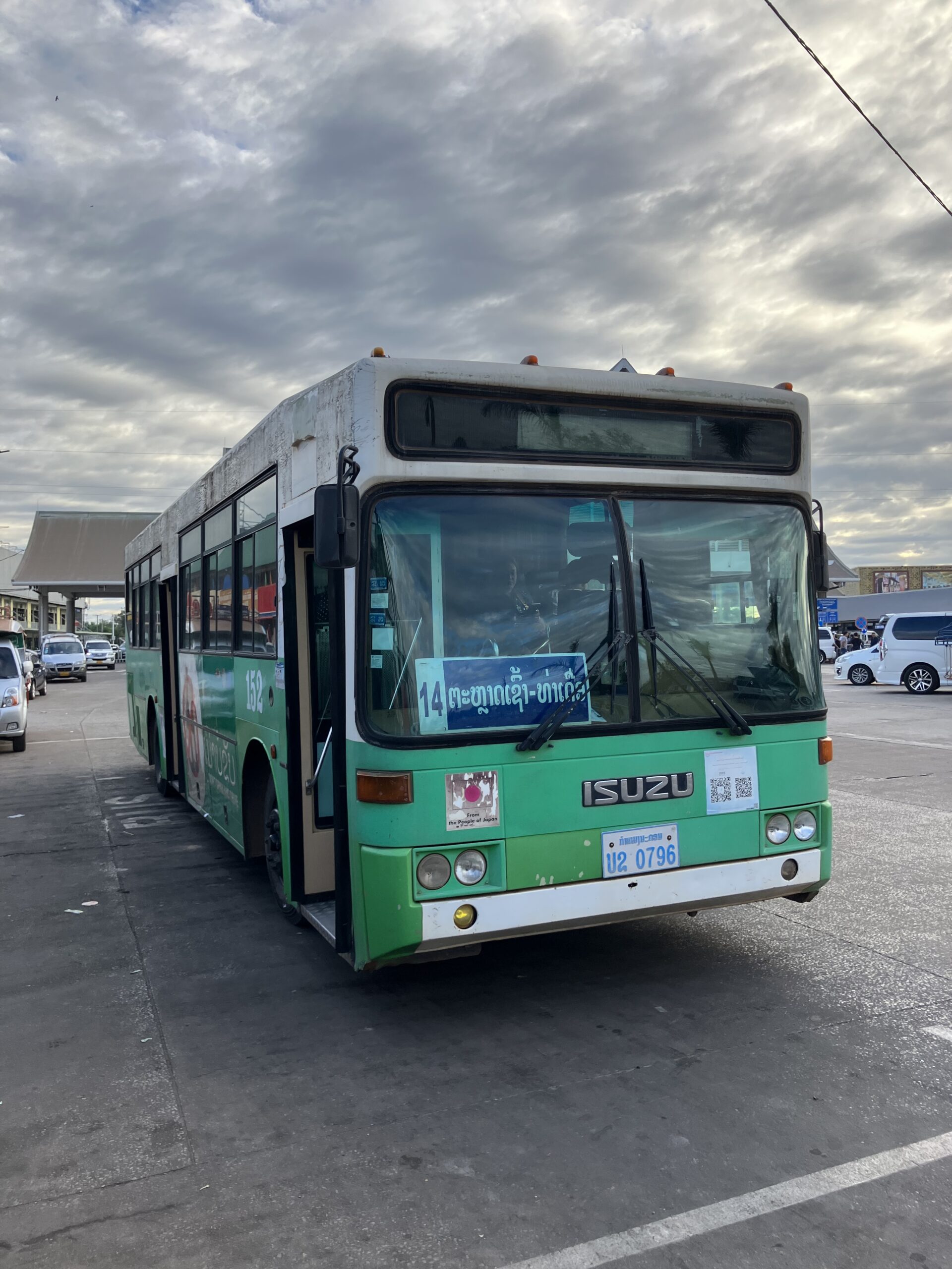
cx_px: 476
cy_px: 634
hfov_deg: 49.7
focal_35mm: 28
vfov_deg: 63.4
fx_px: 1027
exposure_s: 1/639
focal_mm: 3.99
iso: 32
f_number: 1.8
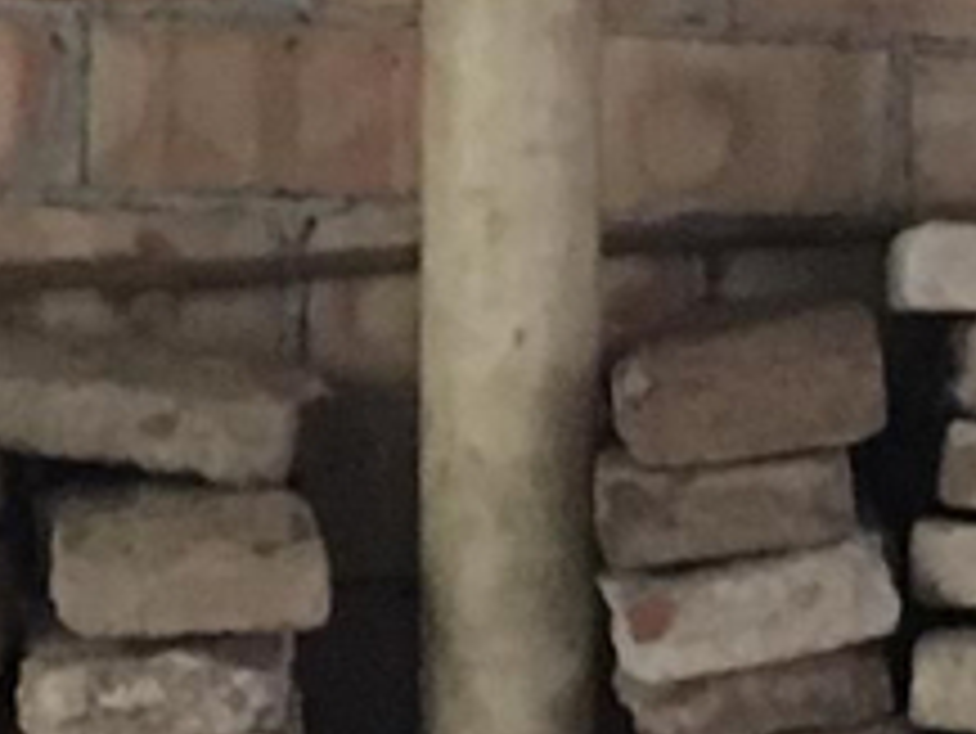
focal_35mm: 214
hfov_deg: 9.2
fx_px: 6037
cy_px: -126
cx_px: 382
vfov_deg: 6.9
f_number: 2.2
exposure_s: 1/17
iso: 500
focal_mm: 4.15
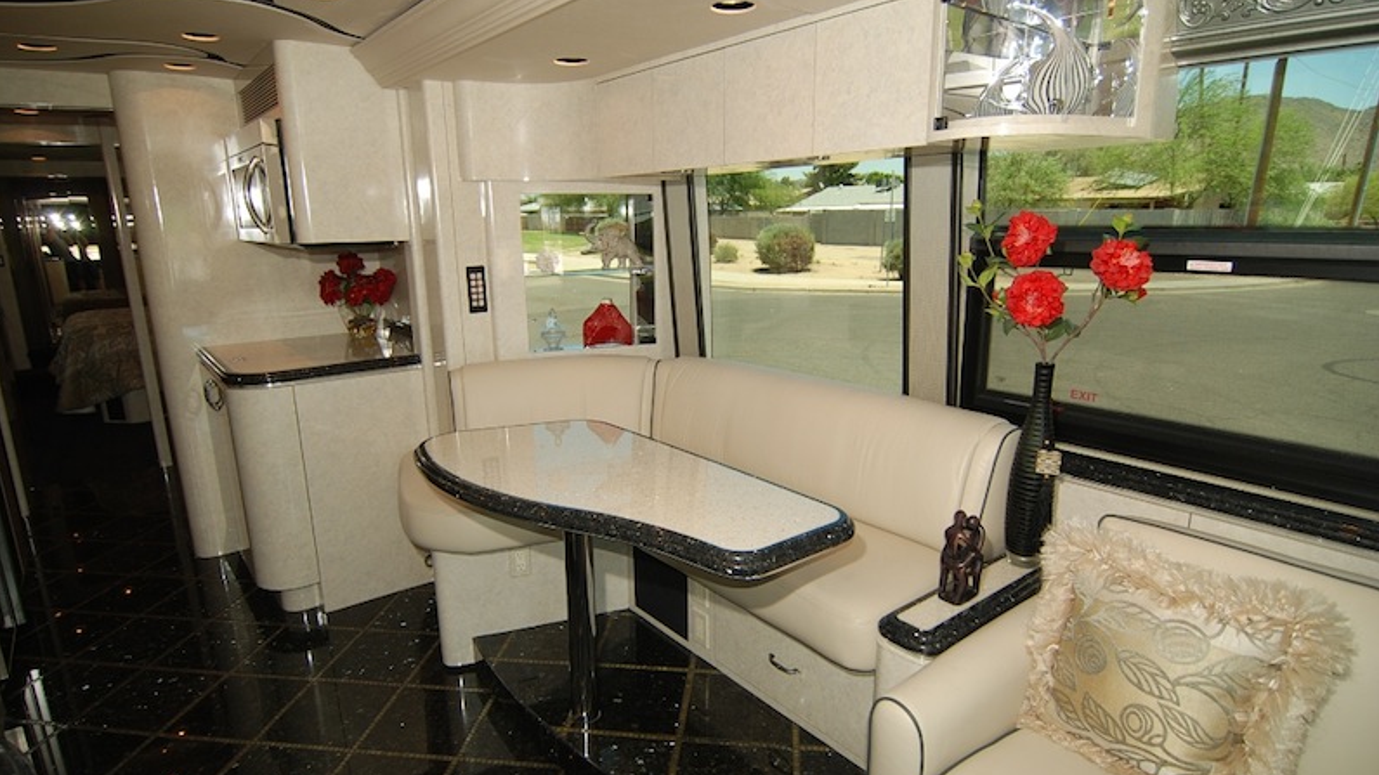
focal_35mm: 19
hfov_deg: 89.6
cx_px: 687
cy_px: 400
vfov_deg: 58.3
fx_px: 695
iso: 100
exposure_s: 1/60
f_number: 4
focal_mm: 12
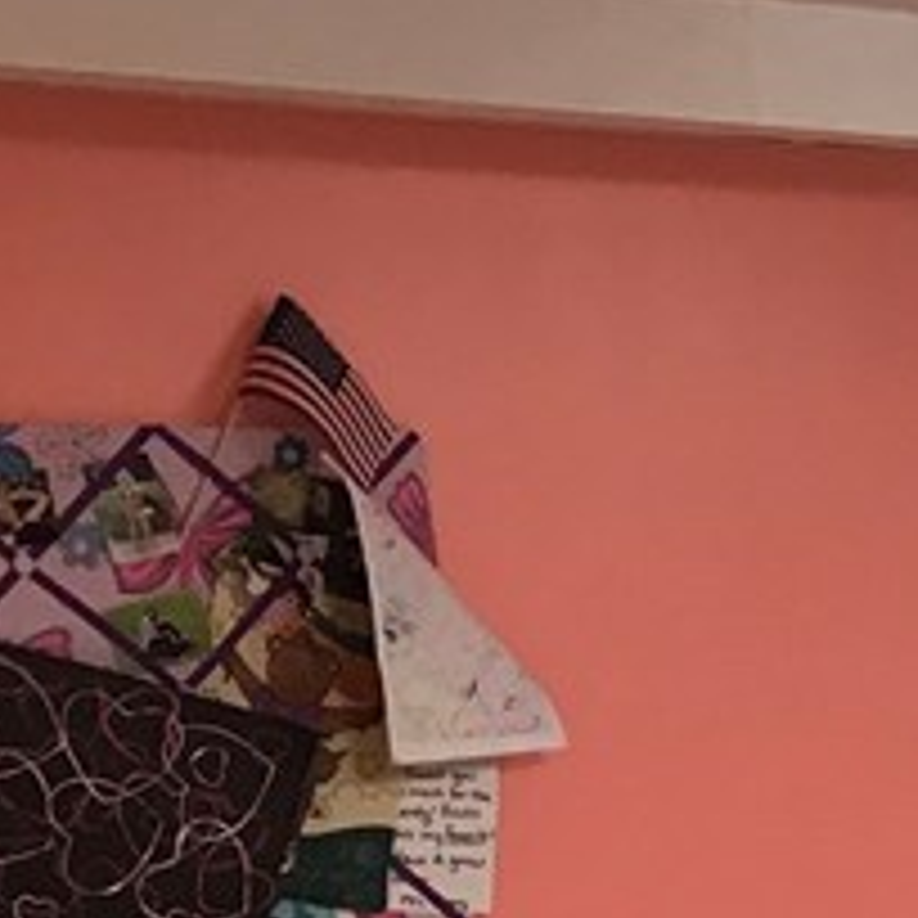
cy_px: 1282
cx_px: 1980
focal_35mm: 124
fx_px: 3720
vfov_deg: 13.4
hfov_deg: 12.1
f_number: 1.8
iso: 40
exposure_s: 1/17
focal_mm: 3.99
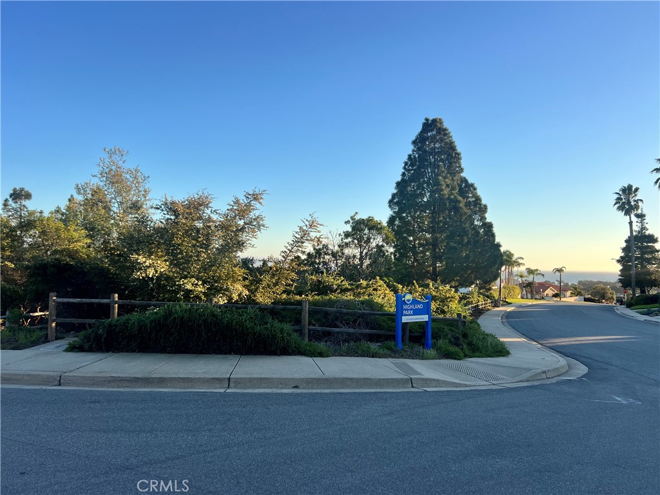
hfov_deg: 67.3
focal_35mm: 26
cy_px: 248
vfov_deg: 53.1
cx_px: 330
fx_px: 496
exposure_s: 1/1779
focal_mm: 5.7
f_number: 1.5
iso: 50
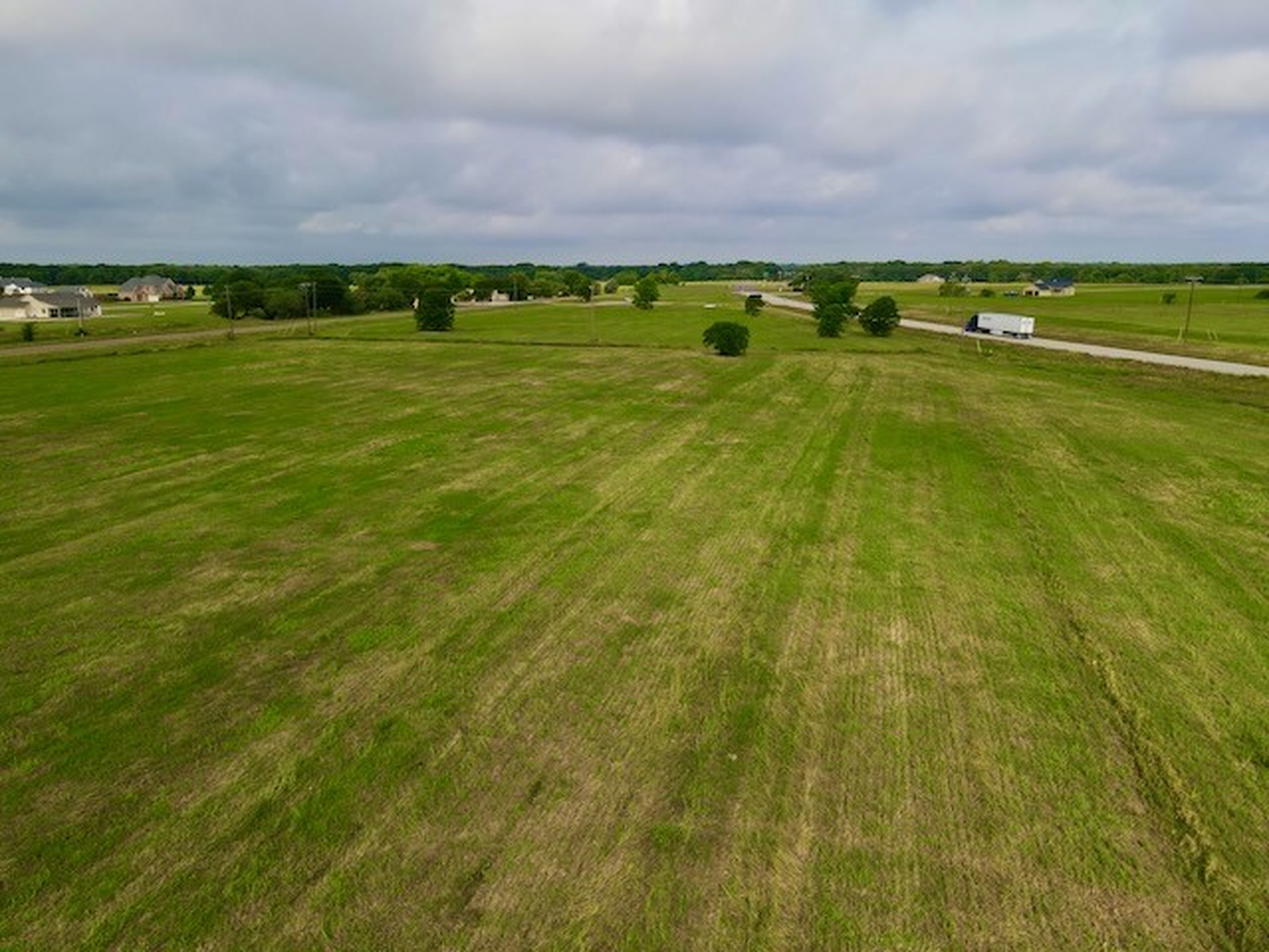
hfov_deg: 71.6
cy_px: 476
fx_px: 880
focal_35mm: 24
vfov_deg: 56.8
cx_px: 634
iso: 100
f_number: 2.8
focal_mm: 4.5
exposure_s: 1/725
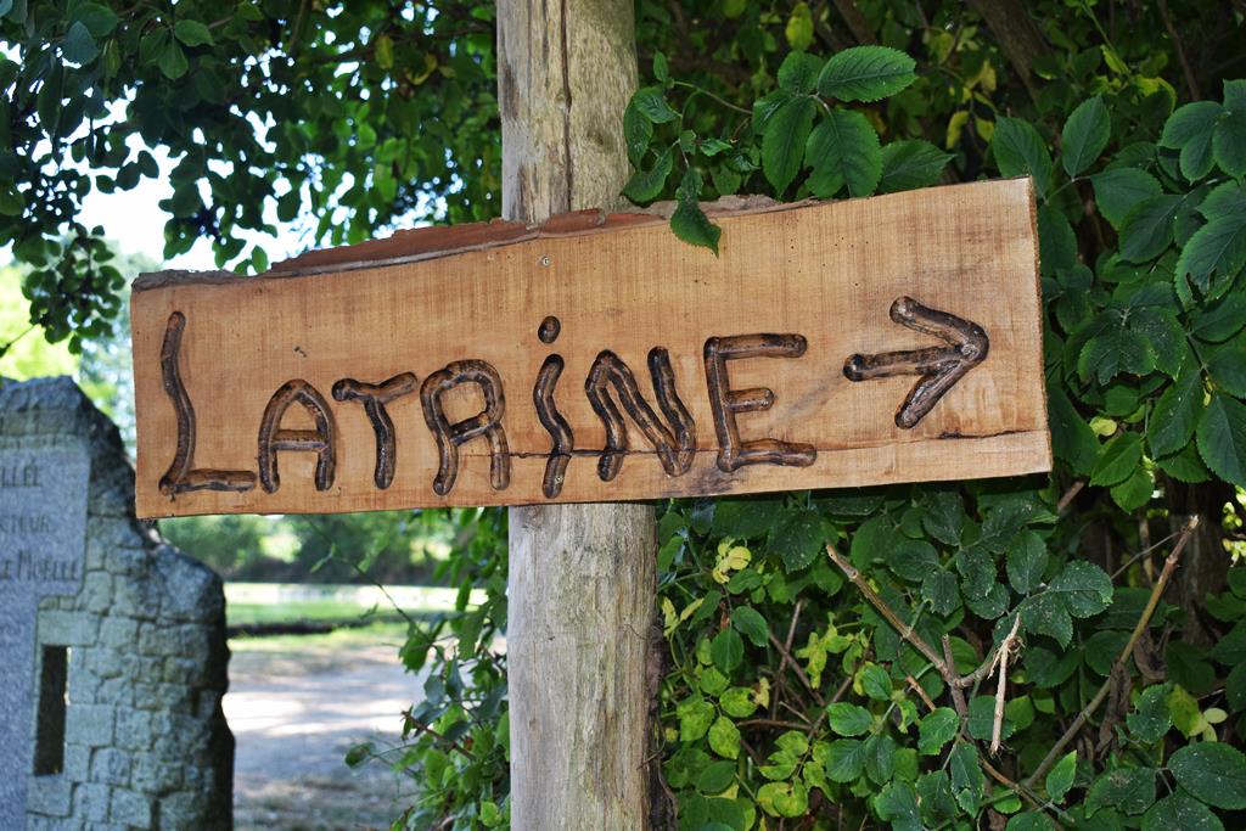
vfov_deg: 26.5
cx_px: 623
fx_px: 1765
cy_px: 416
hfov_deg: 38.9
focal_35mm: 51
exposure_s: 1/125
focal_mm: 34
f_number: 5.6
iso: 360
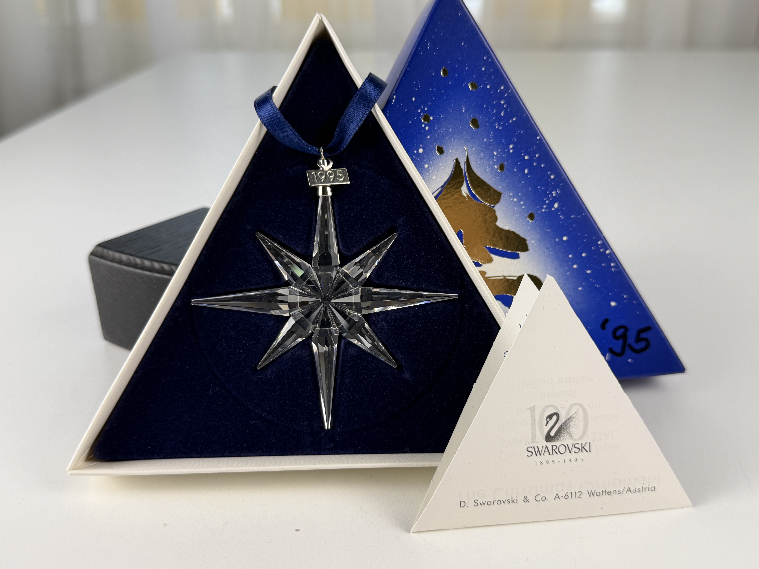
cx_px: 380
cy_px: 284
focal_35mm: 35
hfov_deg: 52.6
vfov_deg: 40.7
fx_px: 767
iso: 64
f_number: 1.78
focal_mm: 6.76
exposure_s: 1/240
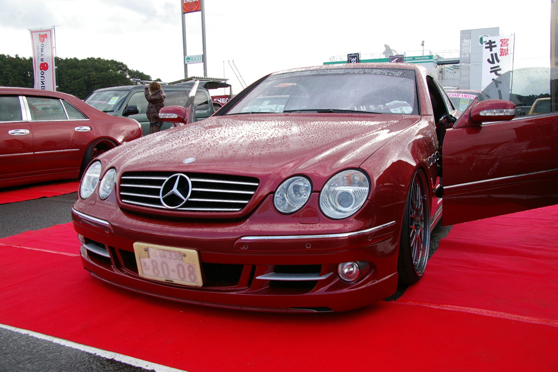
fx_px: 511
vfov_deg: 39.9
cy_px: 186
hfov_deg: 57.2
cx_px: 279
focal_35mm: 33
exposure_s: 1/180
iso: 200
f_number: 6.7
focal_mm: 22
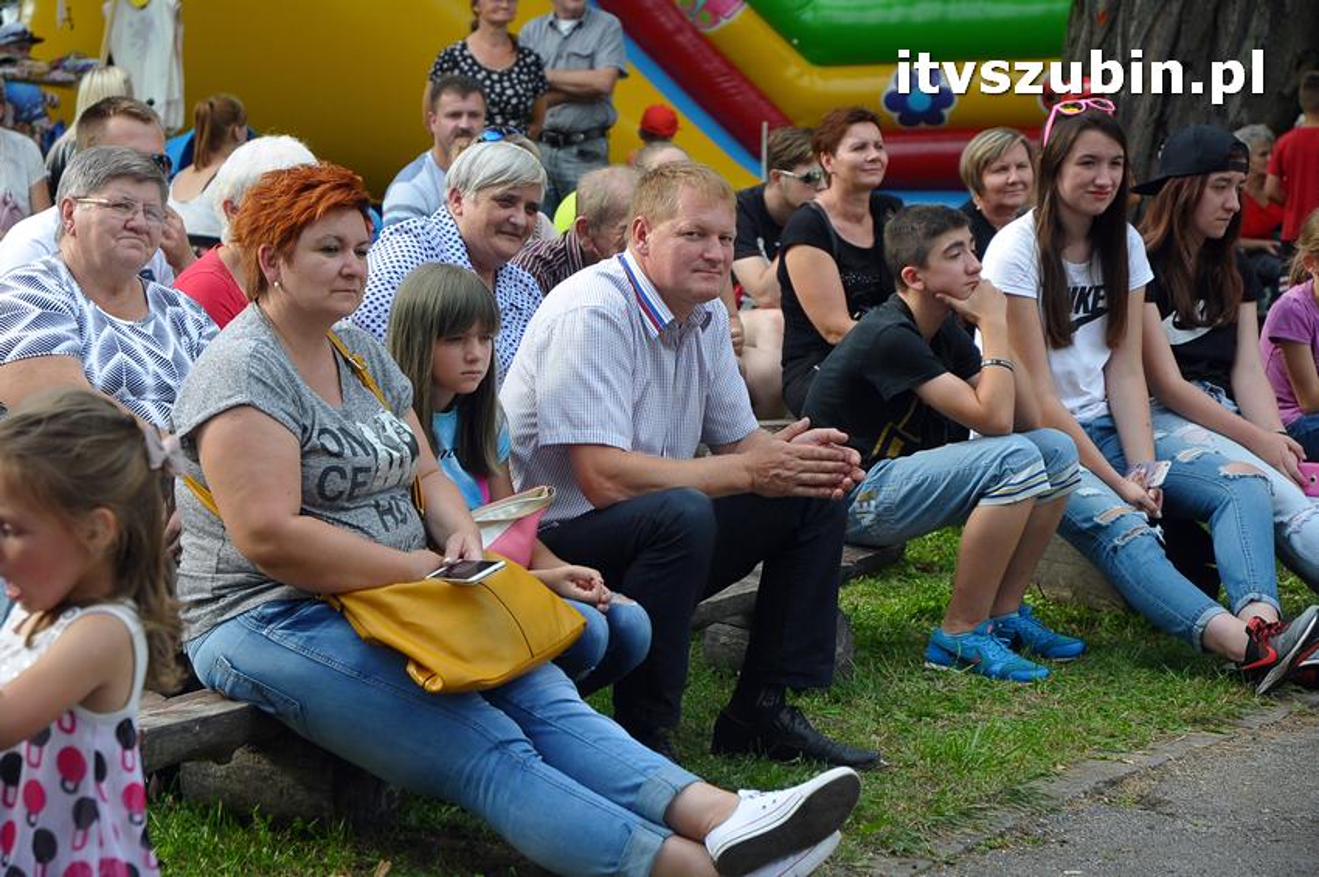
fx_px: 3843
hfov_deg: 19.5
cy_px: 438
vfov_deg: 13.0
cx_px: 660
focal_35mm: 105
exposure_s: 1/640
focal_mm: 70
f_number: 6.3
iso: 640
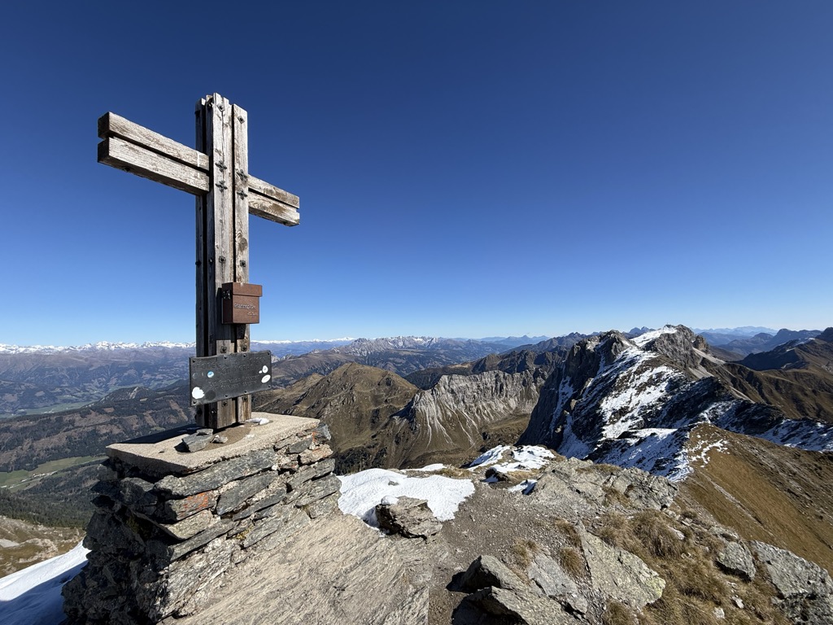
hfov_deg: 102.1
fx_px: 337
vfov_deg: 85.7
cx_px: 416
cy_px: 312
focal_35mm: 14
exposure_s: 1/2611
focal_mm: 2.22
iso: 50
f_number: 2.2
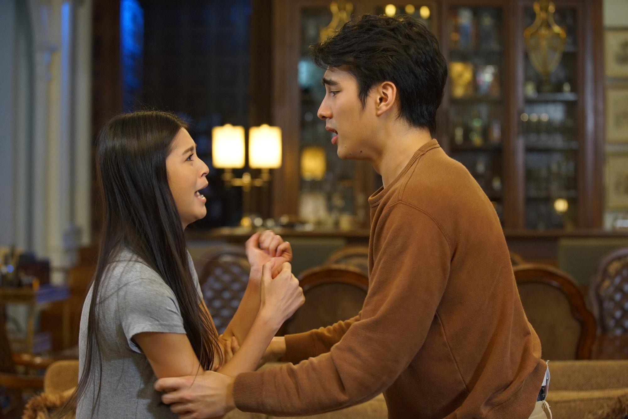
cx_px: 314
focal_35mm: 70
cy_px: 210
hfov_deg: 28.8
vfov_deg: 19.5
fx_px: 1221
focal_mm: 70
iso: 3200
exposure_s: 1/100
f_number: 3.5
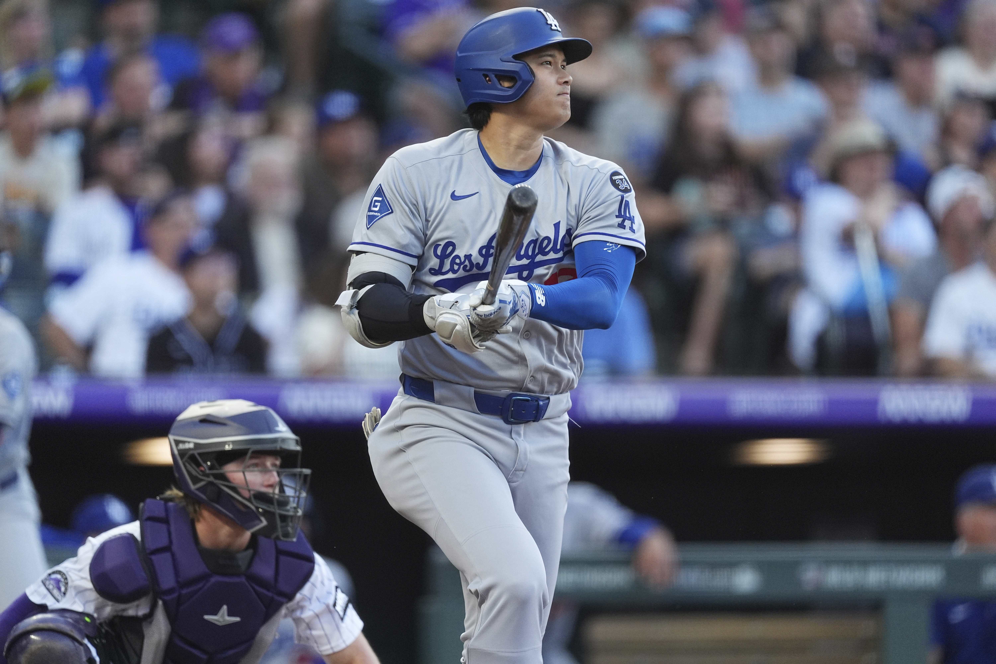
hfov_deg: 3.4
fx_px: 16599
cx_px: 498
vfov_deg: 2.3
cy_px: 332
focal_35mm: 600
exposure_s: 1/2000
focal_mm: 600
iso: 2500
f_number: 4
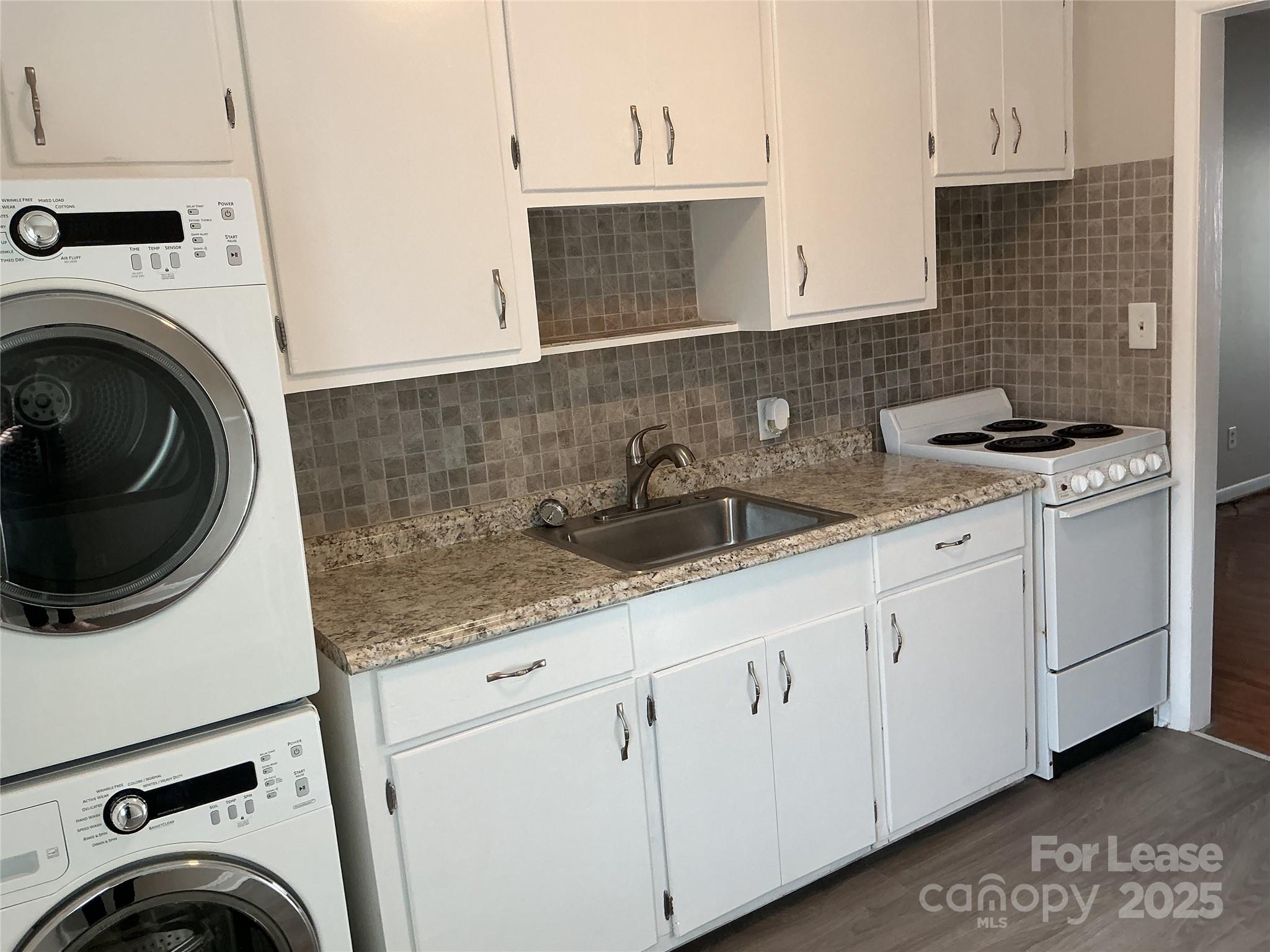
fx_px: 1064
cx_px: 635
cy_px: 476
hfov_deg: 61.7
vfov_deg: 48.2
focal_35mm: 29
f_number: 1.8
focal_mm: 3
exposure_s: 1/60
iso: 64
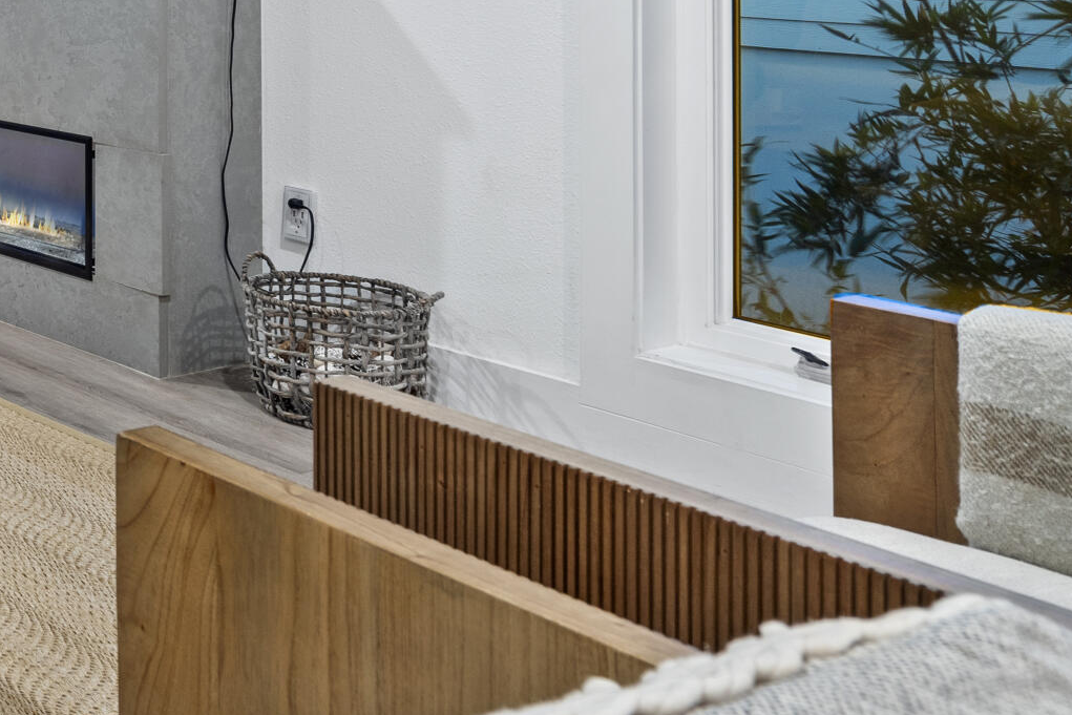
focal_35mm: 47
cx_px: -484
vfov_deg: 26.3
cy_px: -79
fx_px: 1400
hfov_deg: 29.0
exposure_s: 1/1.67
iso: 200
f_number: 7.1
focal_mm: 16
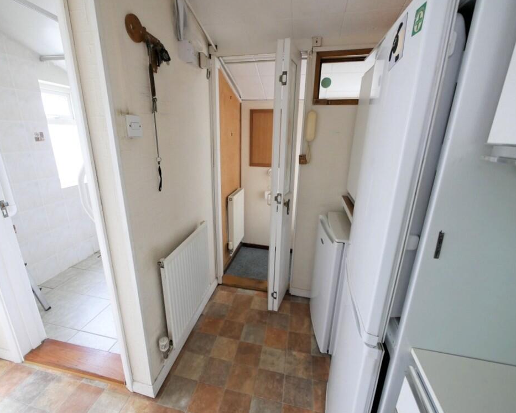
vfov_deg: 84.1
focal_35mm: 15
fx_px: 229
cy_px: 207
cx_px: 249
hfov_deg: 96.7
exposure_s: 1/60
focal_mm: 7
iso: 1250
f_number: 4
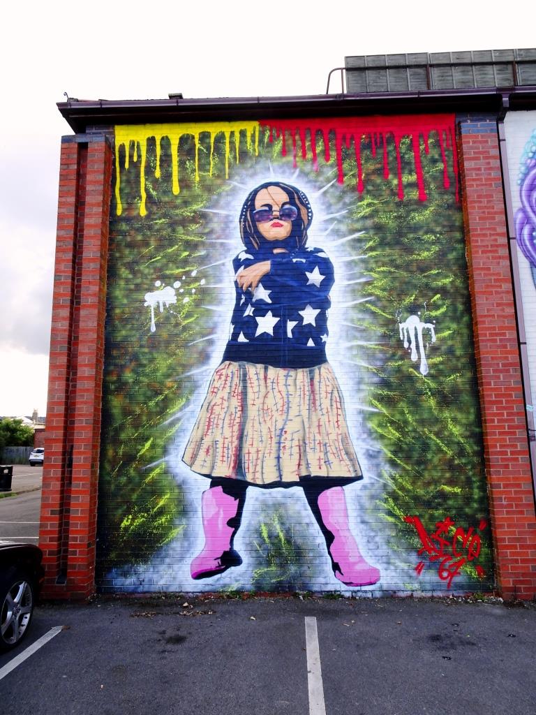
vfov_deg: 71.6
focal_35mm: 24
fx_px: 495
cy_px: 358
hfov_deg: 56.8
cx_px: 268
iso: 80
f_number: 4
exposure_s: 1/125
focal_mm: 4.1
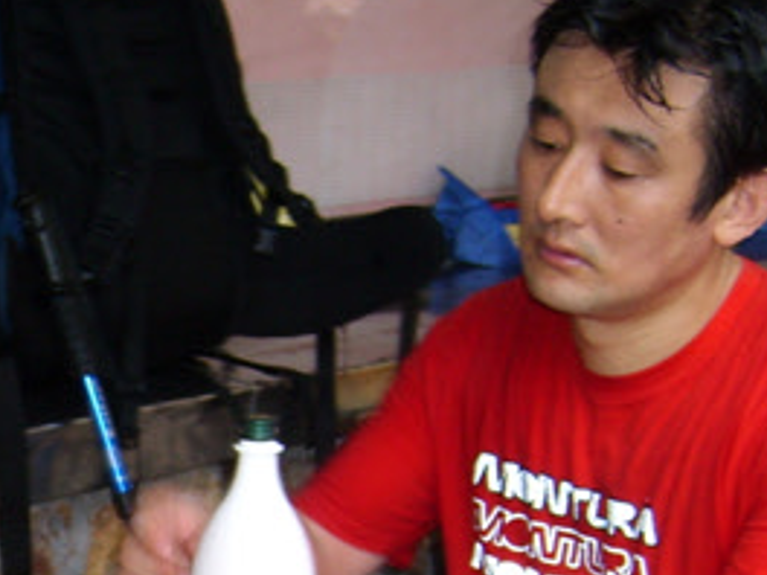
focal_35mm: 106
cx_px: -99
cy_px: 717
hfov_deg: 17.8
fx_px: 2349
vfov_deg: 13.5
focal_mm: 5.8
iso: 50
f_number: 2.8
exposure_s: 1/30
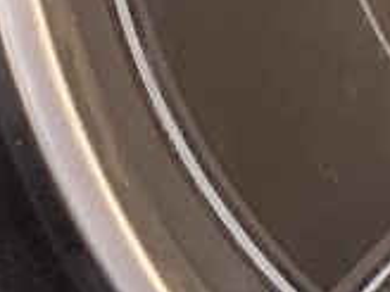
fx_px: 4574
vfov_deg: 3.6
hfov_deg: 4.7
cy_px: -520
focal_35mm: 406
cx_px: -728
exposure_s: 1/122
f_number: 2.4
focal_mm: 6
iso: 16
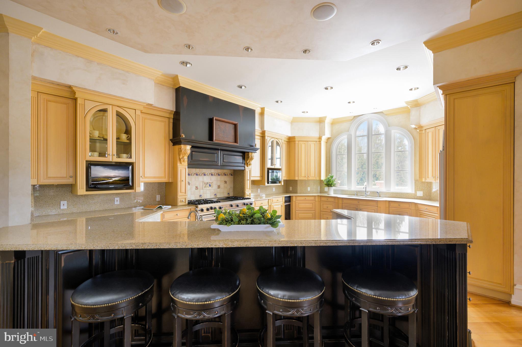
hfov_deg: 98.6
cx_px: 261
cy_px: 174
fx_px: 225
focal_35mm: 16
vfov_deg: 75.4
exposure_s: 1/160
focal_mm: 15.5
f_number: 11
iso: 800
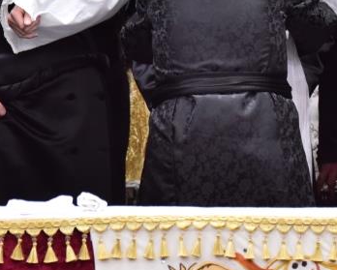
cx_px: 260
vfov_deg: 1.8
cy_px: -59
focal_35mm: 883
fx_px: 8814
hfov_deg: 2.2
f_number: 5.6
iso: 2000
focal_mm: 320
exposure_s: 1/200
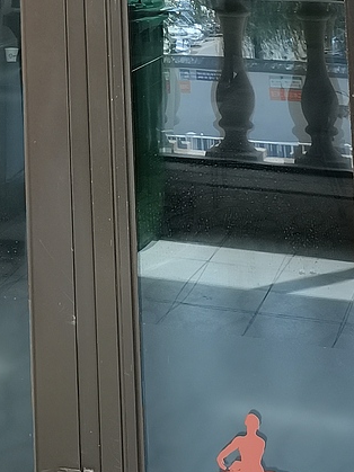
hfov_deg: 13.1
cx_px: -186
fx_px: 1446
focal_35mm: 106
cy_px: -266
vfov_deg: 16.6
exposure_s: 1/170
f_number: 1.8
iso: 50
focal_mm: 5.58
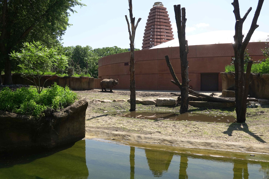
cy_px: 90
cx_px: 134
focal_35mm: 32
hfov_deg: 58.7
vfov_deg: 41.1
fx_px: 239
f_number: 4
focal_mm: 11.76
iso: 100
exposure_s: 1/500
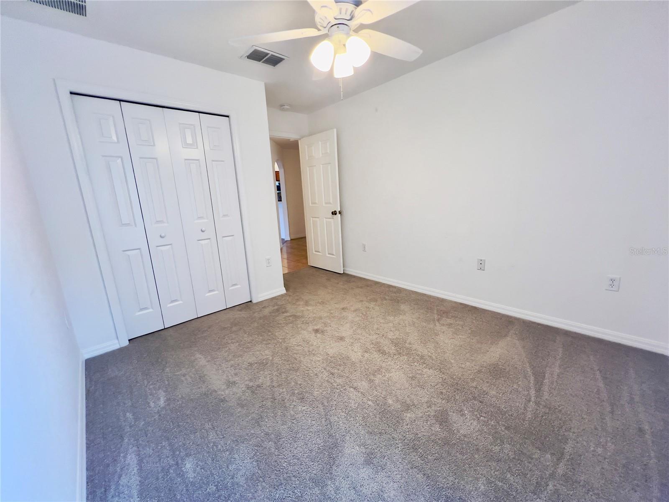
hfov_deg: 106.2
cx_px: 334
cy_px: 251
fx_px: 251
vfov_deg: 89.9
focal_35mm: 13
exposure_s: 1/60
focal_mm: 1.57
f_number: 1.8
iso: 125
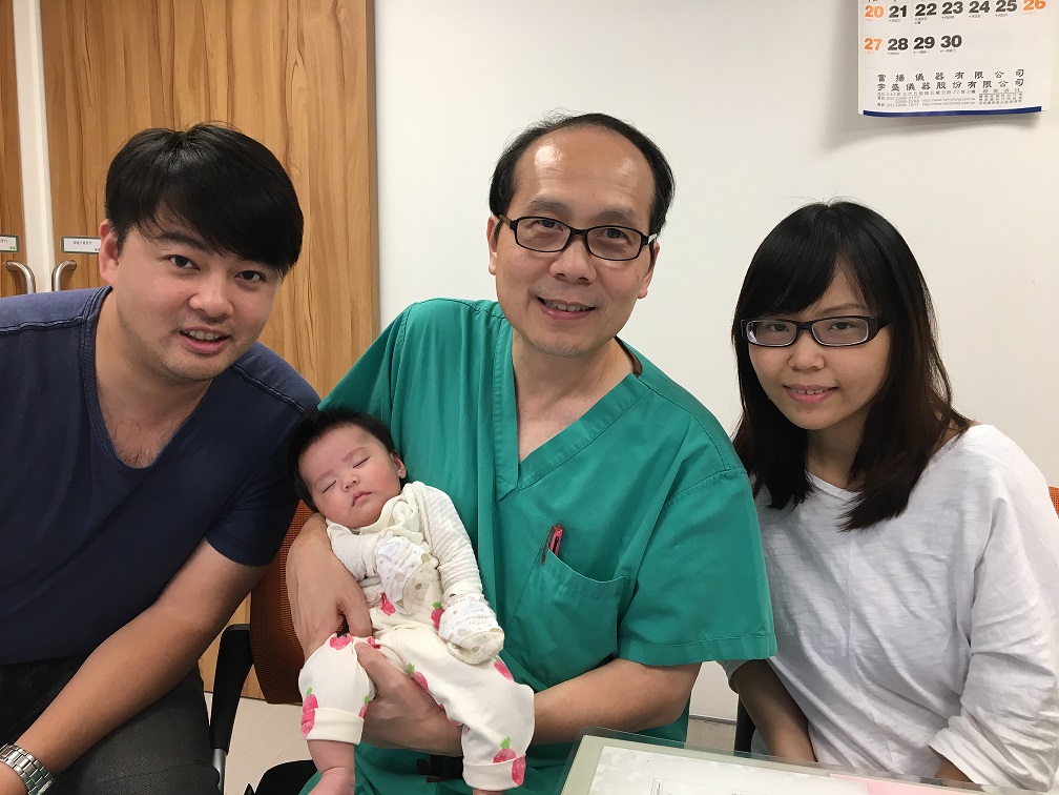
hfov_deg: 61.7
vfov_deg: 48.2
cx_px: 530
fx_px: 887
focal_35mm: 29
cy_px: 398
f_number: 2.2
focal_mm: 4.15
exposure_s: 1/30
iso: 50
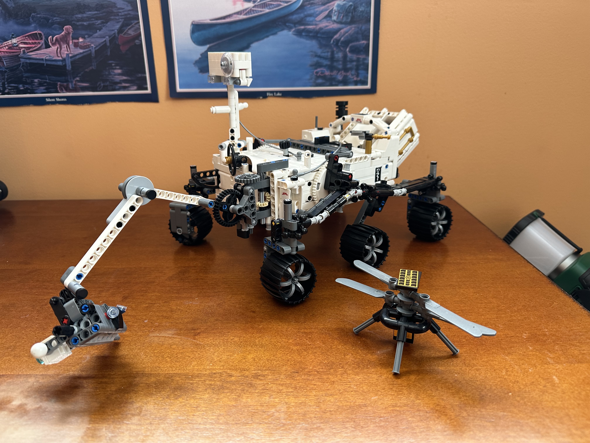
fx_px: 409
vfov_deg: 56.8
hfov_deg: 71.6
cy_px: 222
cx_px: 295
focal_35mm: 24
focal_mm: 6.86
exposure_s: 1/121
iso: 160
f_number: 1.78
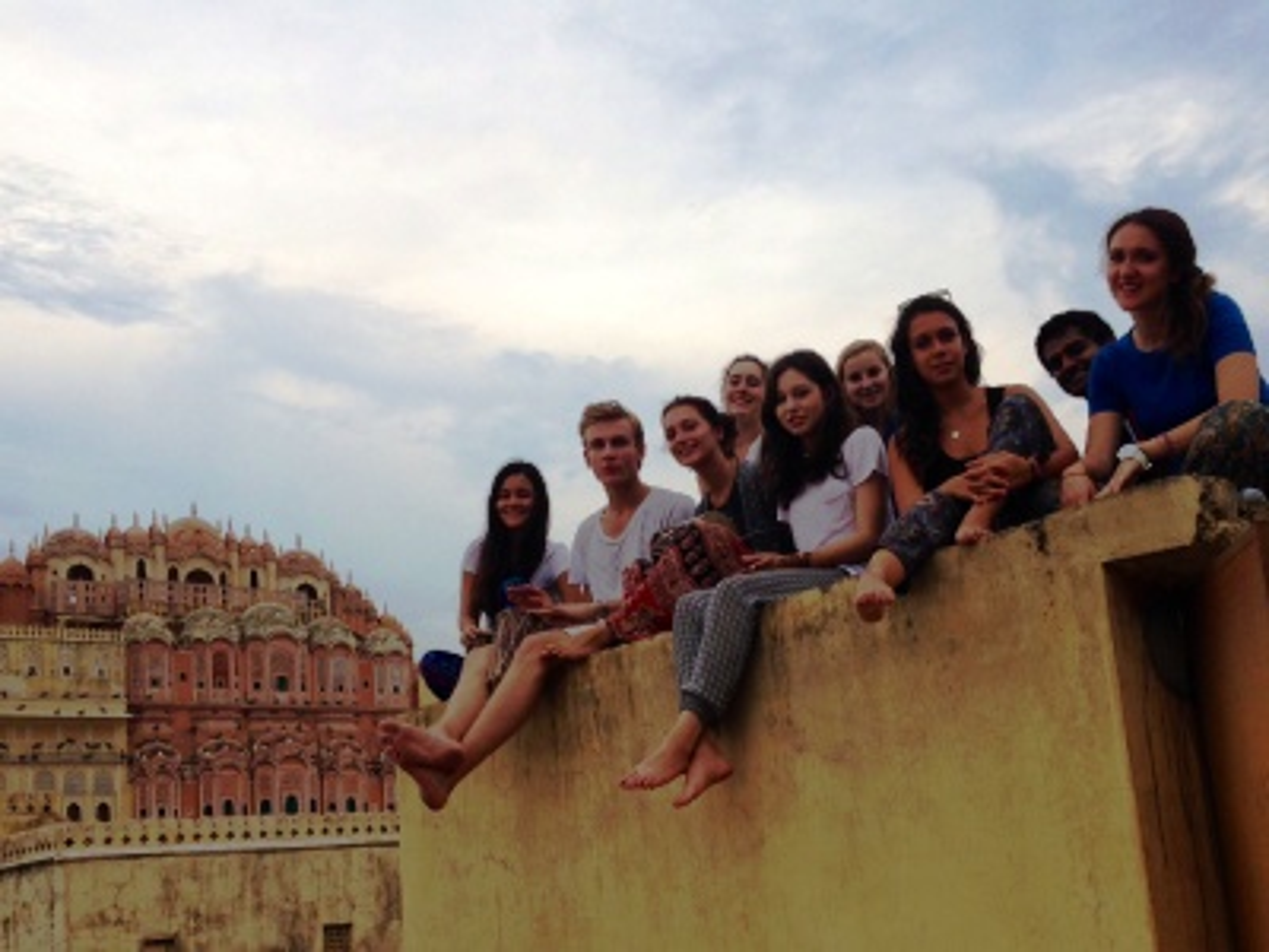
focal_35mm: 33
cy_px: 476
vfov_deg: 42.9
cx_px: 634
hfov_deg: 55.4
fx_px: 1210
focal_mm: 4.12
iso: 50
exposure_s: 1/227
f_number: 2.4
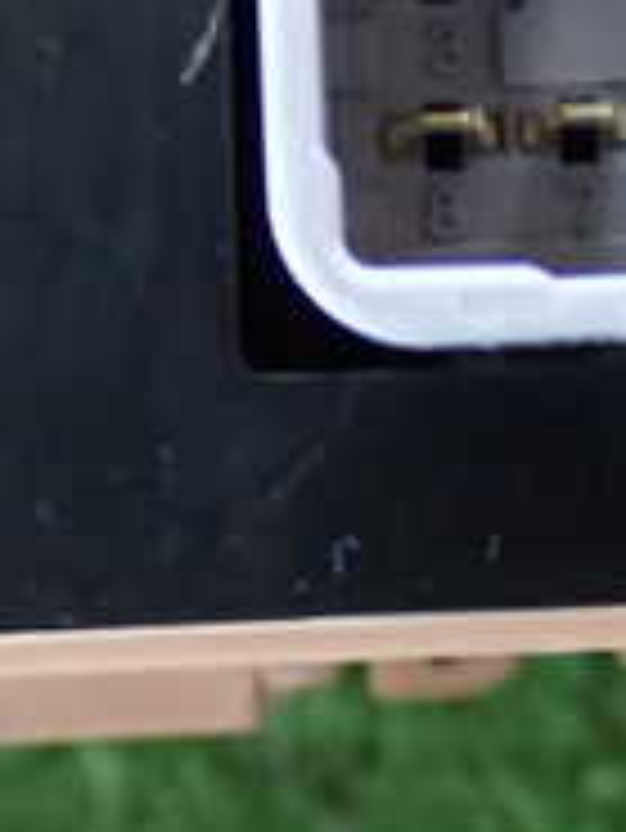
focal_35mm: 175
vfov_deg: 11.2
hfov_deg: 8.4
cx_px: 631
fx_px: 4215
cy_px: 144
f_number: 3.3
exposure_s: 1/13
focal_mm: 9.65
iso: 1000
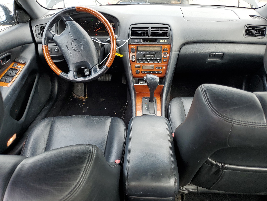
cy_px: 100
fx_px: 201
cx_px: 134
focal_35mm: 26
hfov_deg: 67.3
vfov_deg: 53.1
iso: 50
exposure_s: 1/159
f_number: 1.5
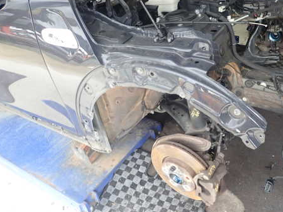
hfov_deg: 55.1
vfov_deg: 42.8
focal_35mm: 33
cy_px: 91
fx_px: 270
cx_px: 163
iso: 250
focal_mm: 4.5
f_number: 2
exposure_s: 1/30
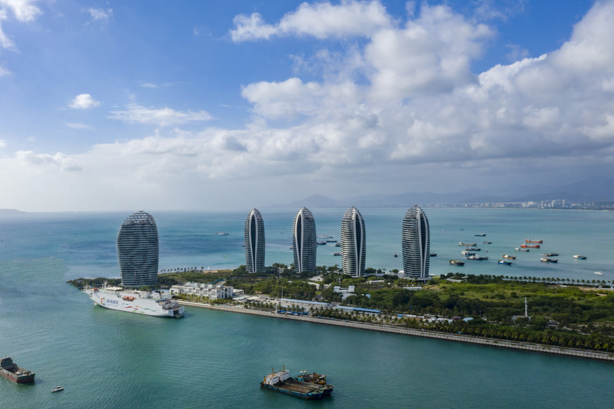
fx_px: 512
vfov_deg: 43.6
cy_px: 218
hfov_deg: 61.9
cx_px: 311
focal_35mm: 30
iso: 100
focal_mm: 10.26
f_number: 11
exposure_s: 1/200
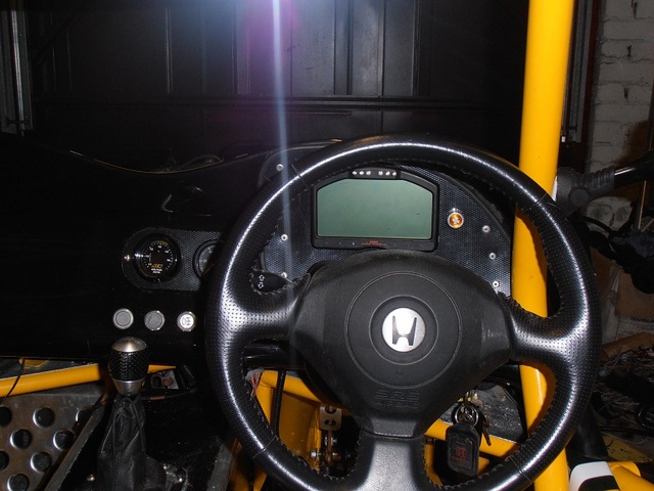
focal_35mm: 44
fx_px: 831
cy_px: 246
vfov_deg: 32.9
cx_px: 327
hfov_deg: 42.9
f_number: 4.2
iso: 125
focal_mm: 7.87
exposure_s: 1/40
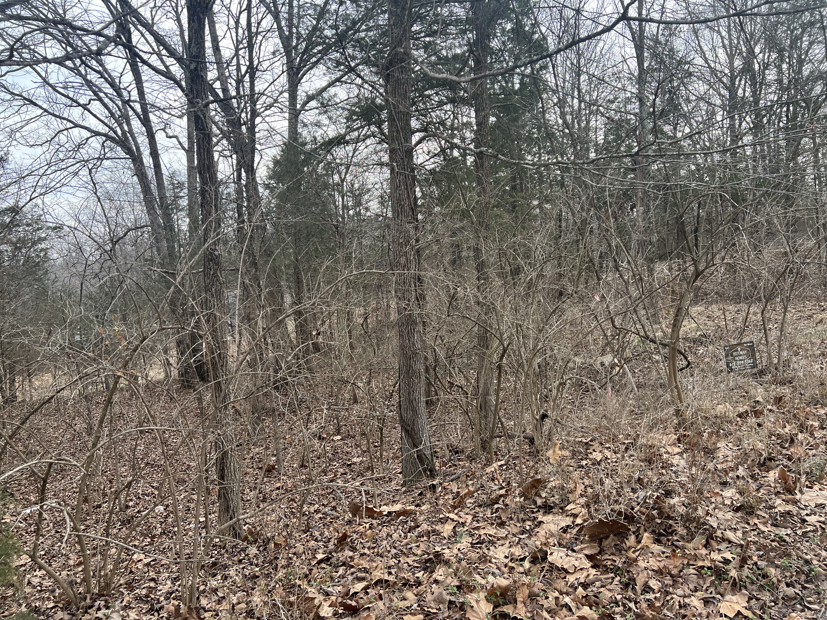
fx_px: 621
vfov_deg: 53.1
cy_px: 310
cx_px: 414
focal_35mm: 26
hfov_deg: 67.3
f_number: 1.5
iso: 50
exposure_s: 1/808
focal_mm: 5.7
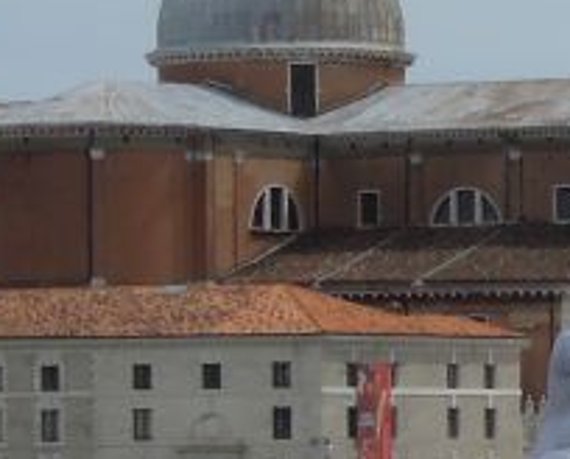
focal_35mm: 489
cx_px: 858
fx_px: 8265
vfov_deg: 3.2
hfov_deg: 3.9
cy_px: 518
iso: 160
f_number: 5.5
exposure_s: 1/1600
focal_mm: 17.9
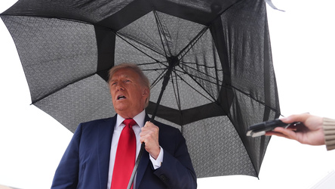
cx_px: 188
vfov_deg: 40.1
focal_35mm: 29
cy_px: 106
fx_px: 258
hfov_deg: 65.8
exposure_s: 1/800
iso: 800
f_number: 2.8
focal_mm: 24
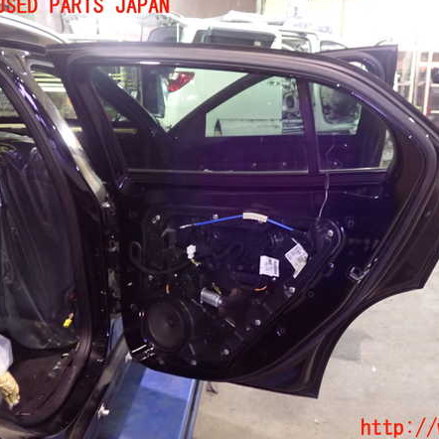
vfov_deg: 46.0
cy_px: 218
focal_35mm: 36
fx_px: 517
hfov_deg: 45.5
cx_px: 287
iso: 800
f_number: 2.3
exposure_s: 1/8
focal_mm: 5.4
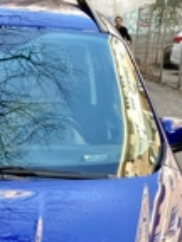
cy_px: 230
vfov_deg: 24.1
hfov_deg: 18.2
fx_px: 547
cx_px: -20
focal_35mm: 78
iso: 32
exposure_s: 1/100
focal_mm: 3.99
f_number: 1.8
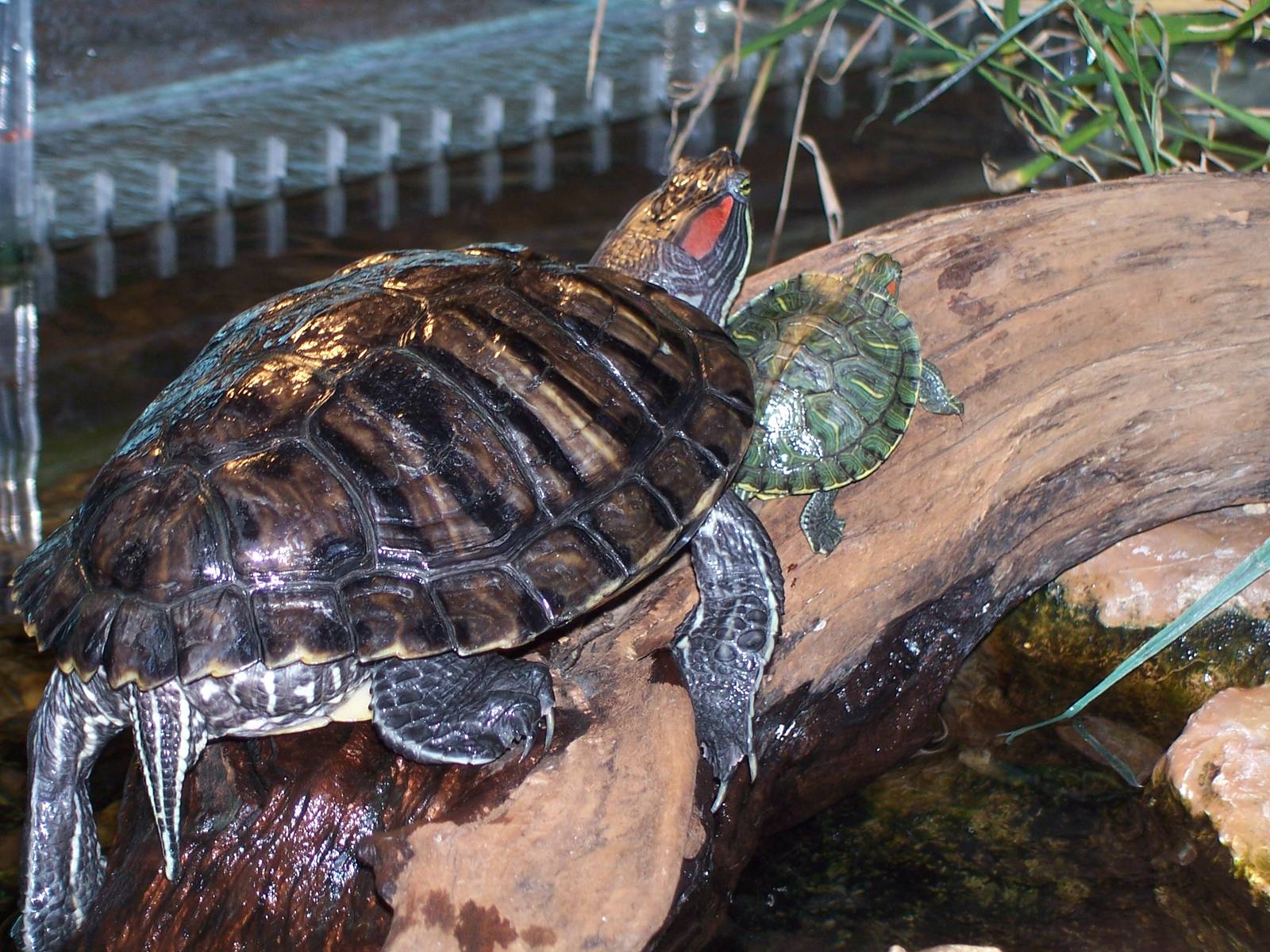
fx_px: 4476
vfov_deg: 12.1
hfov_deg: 16.1
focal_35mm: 122
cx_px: 635
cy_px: 476
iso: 80
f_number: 4
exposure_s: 1/125
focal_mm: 21
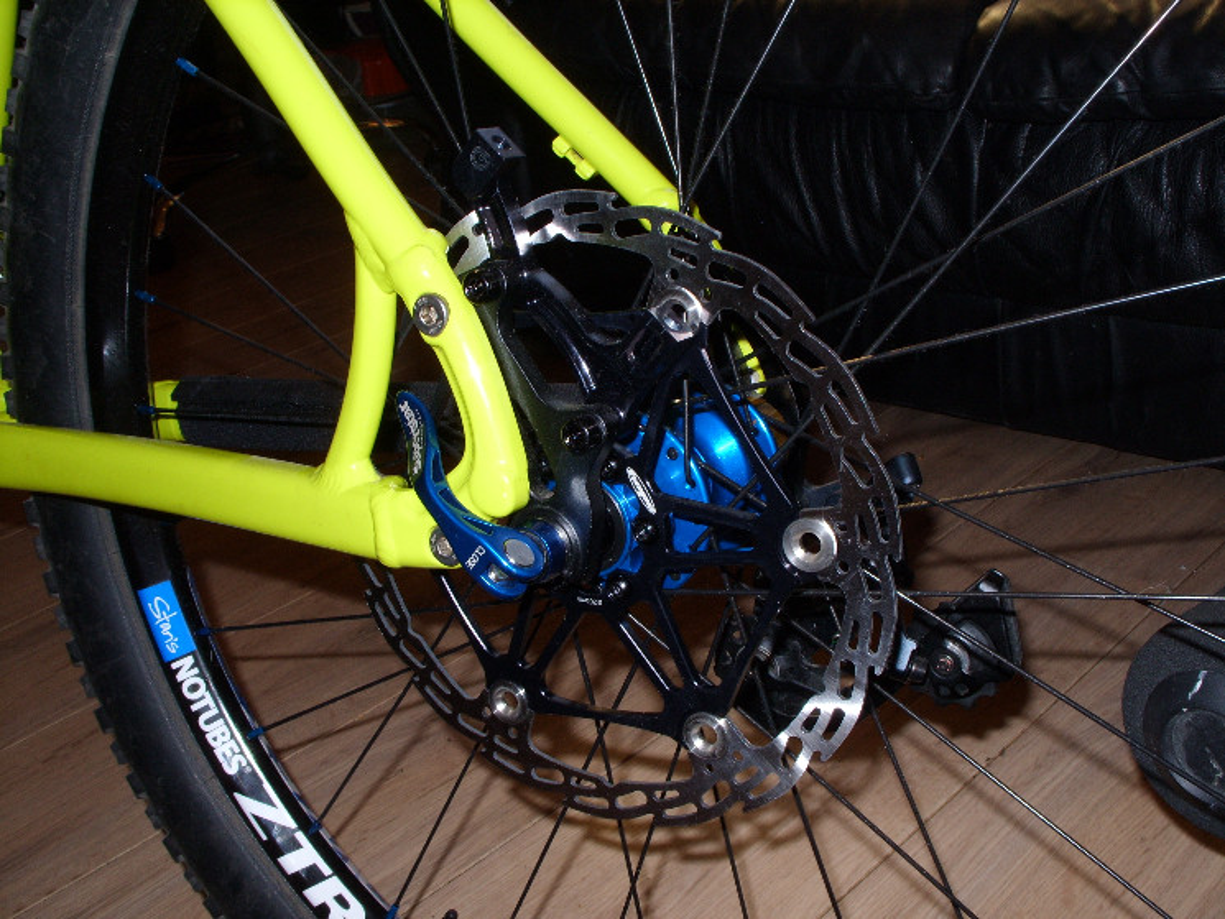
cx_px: 612
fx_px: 1345
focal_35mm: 38
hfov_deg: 49.0
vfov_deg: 37.7
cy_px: 460
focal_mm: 7.8
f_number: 2.8
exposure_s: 1/30
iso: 100
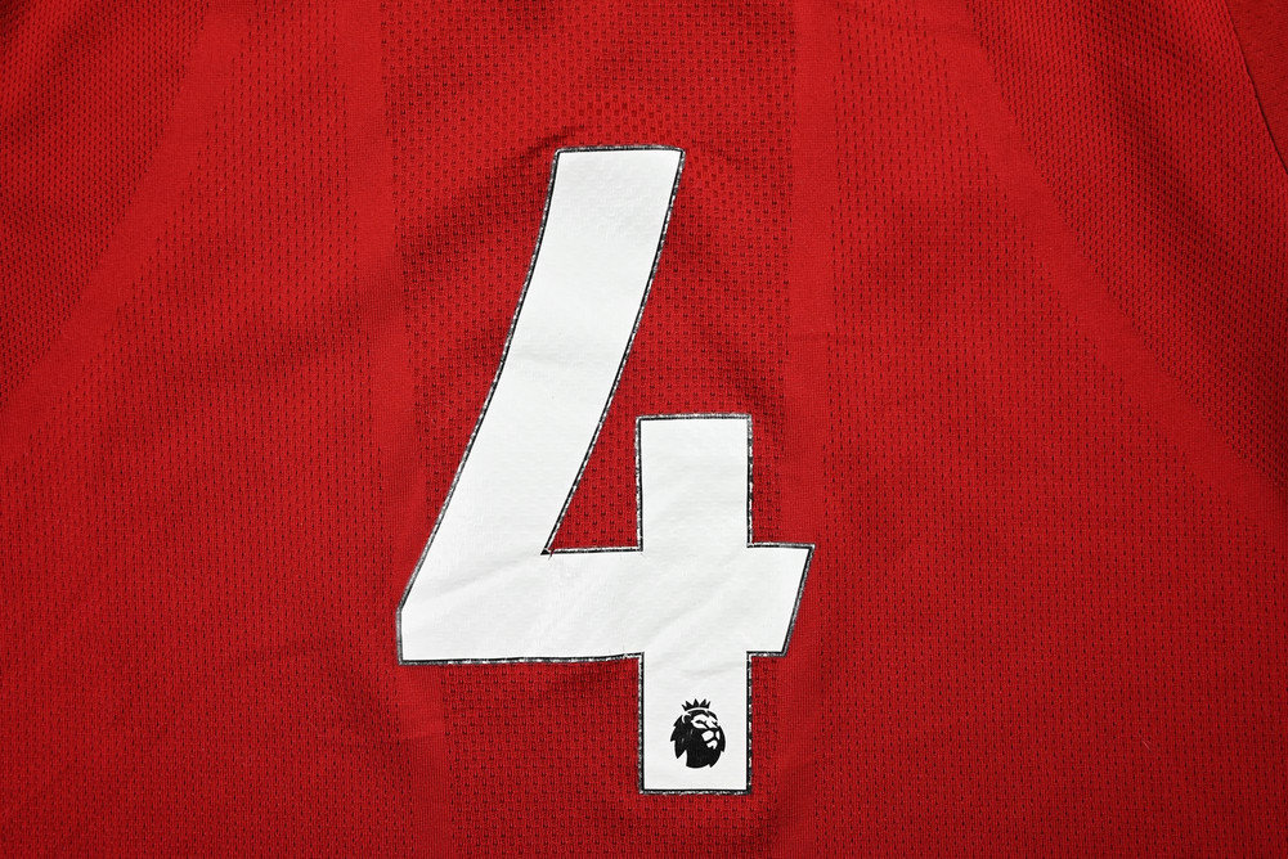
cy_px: 430
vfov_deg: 37.9
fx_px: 1253
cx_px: 644
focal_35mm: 35
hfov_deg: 54.4
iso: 200
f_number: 5
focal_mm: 35
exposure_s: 1/125
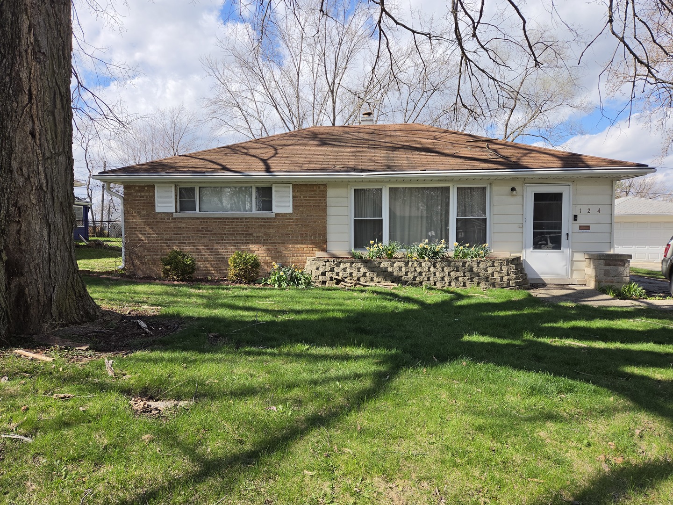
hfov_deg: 73.9
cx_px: 336
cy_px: 252
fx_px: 447
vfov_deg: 58.9
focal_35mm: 23
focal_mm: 5.4
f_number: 1.8
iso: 80
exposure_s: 1/4302
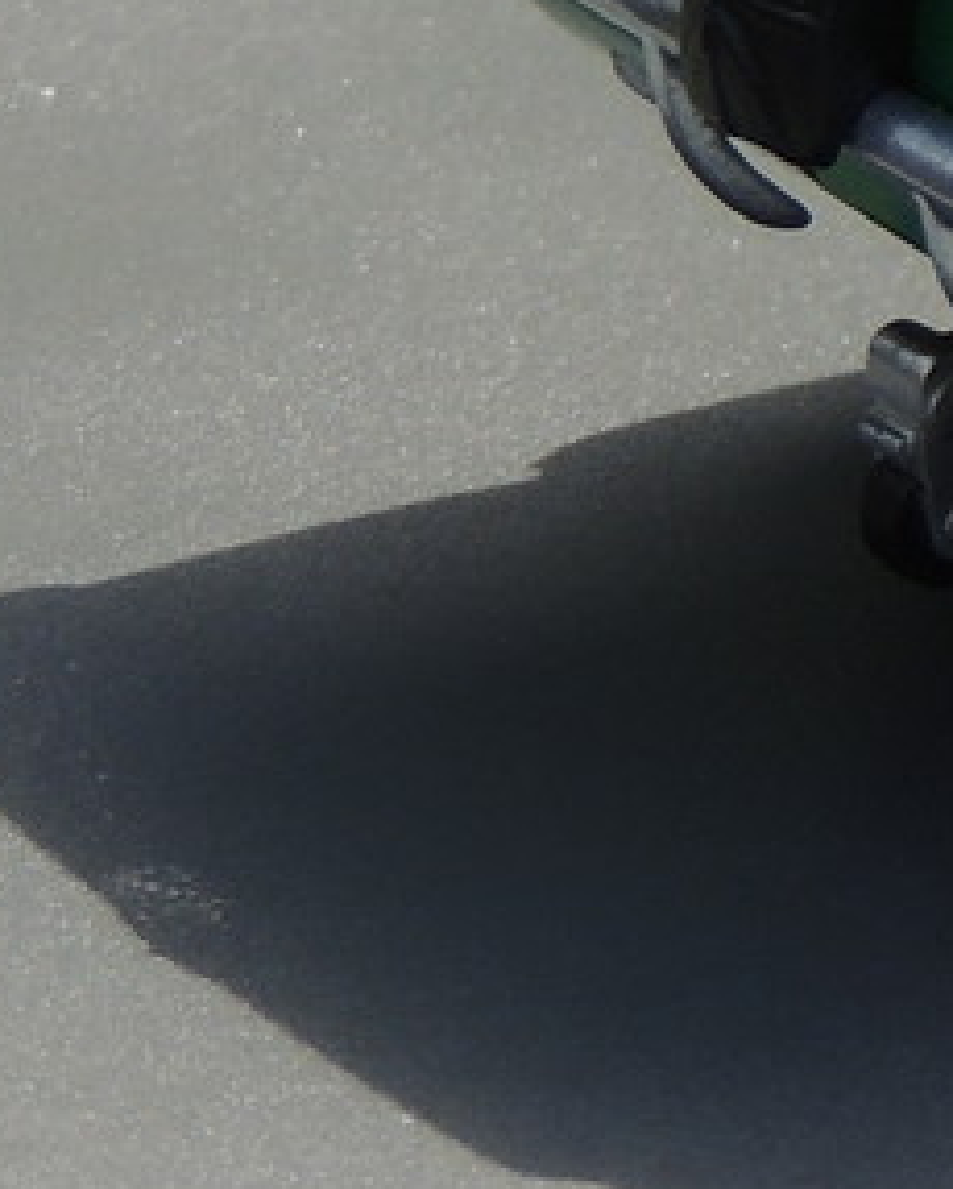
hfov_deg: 3.2
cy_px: -66
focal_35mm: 476
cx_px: 2842
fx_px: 16764
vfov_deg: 4.1
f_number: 4.1
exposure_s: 1/320
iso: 100
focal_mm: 17.8
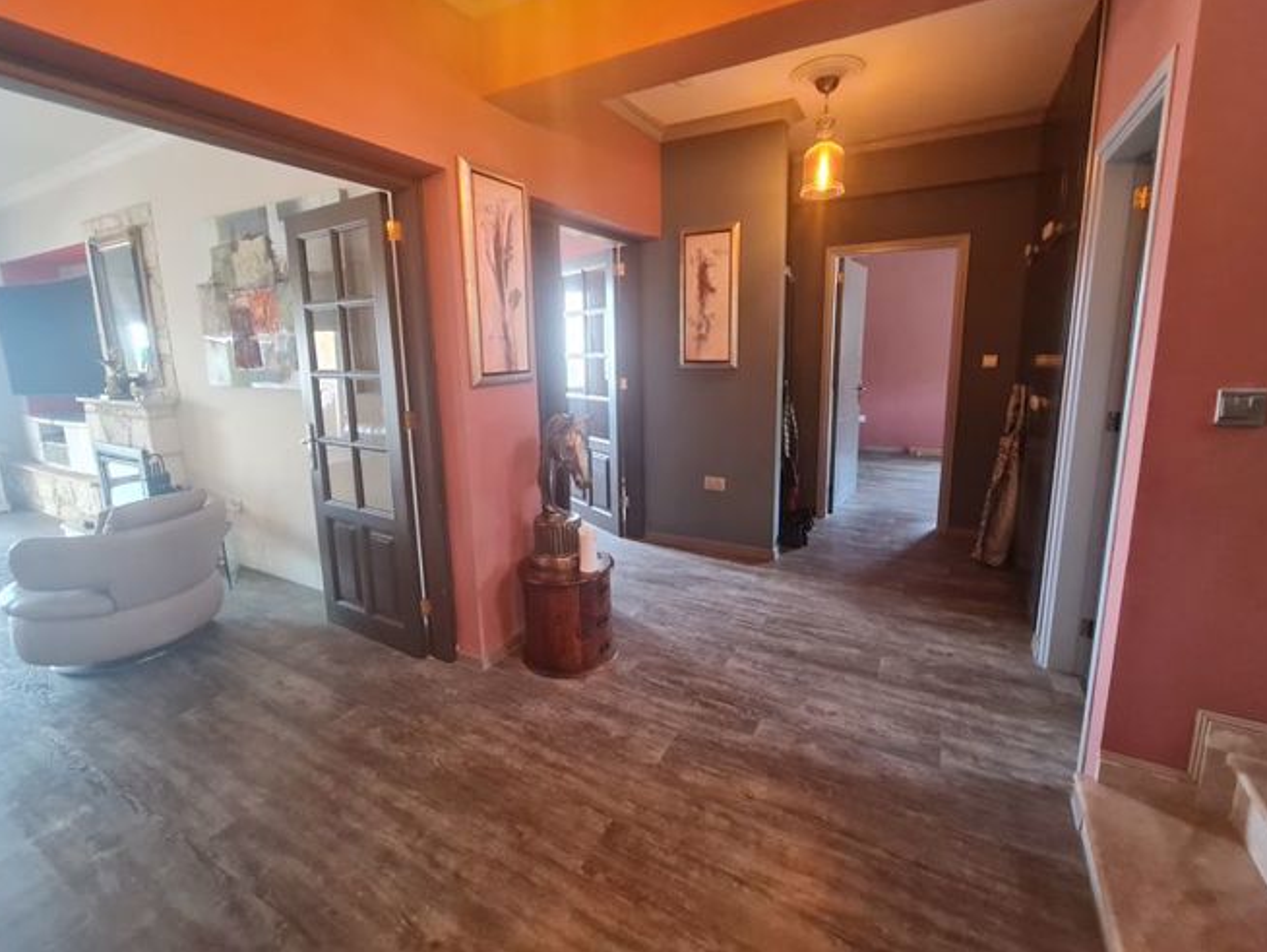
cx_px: 629
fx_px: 513
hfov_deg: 102.0
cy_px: 442
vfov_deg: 85.6
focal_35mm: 14
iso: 640
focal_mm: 2.2
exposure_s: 1/33
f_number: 2.2
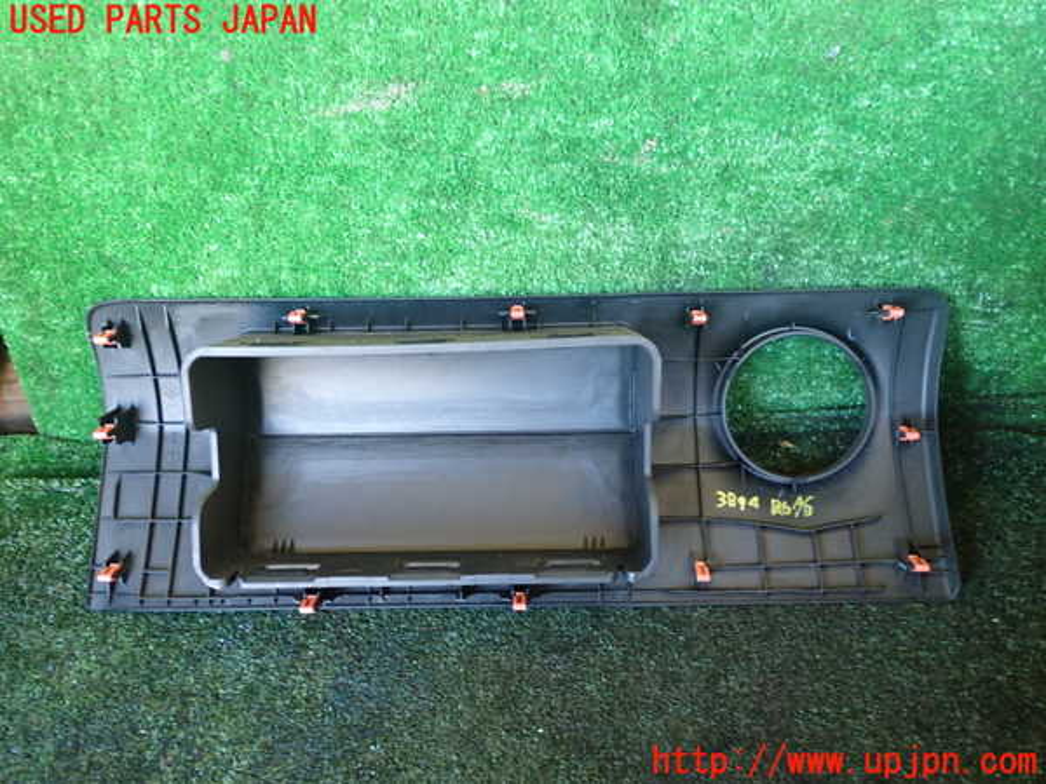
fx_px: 907
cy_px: 392
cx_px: 523
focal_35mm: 30
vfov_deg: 46.8
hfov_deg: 60.0
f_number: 2.3
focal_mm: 5.4
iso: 640
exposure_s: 1/30
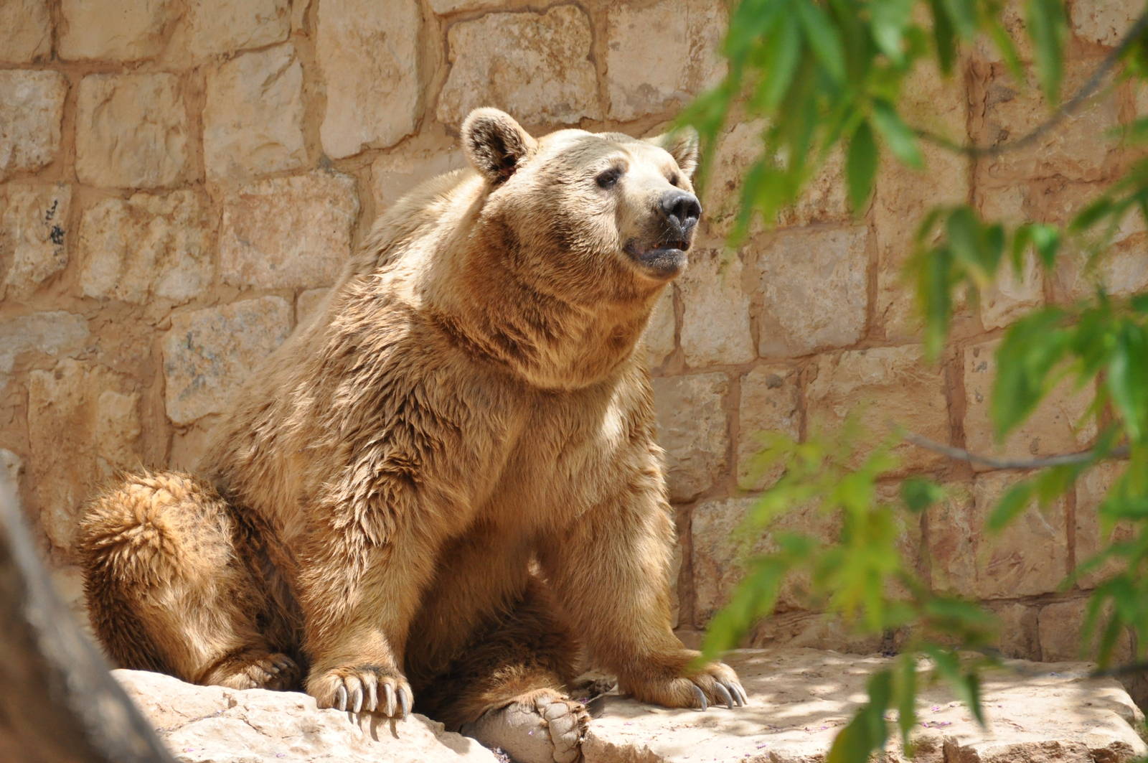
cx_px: 574
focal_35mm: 450
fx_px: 14334
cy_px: 382
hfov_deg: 4.6
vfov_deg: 3.0
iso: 1000
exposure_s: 1/1000
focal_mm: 300
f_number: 8
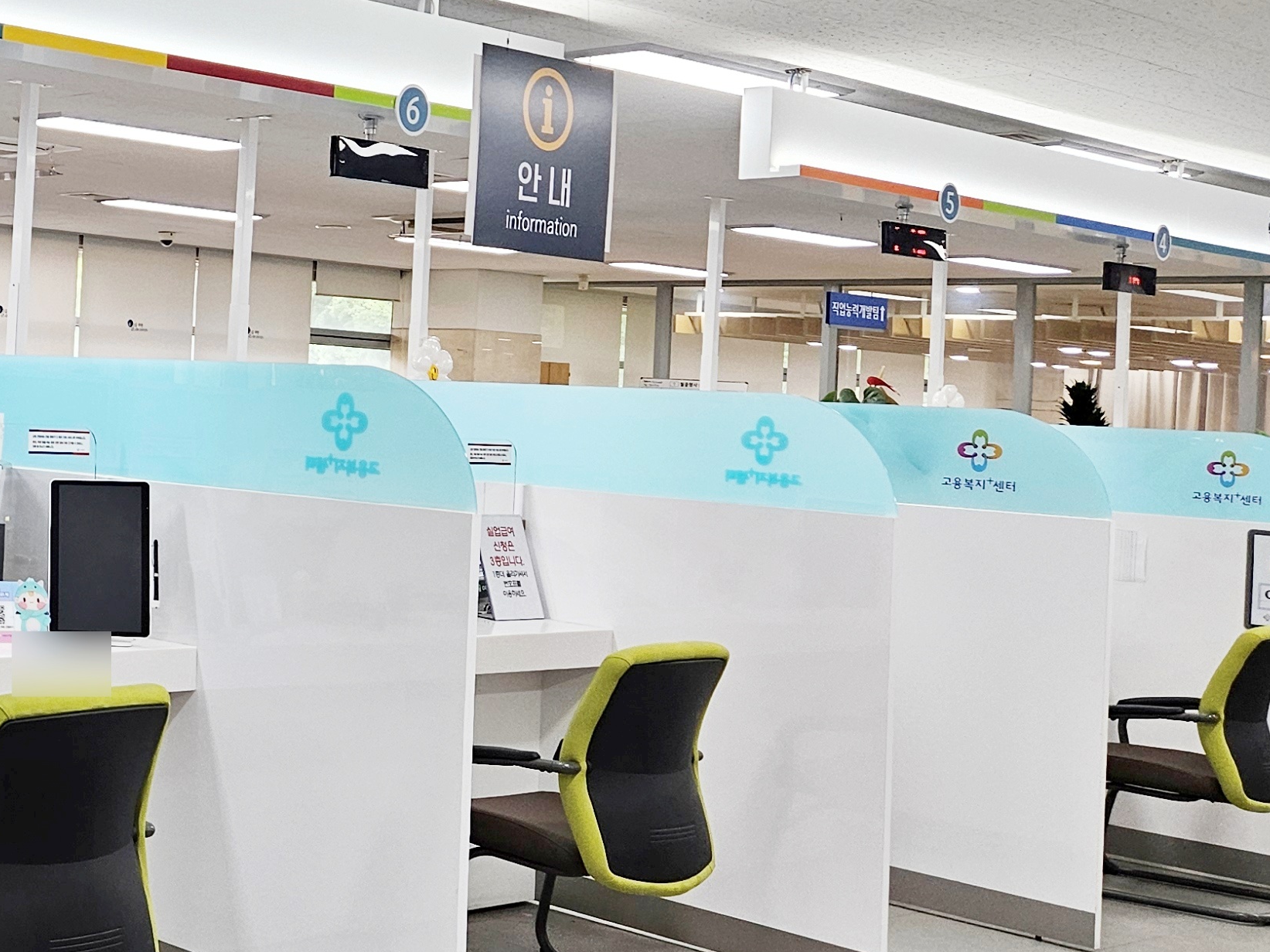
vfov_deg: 25.9
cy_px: 301
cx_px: -181
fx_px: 2054
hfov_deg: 30.2
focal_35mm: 56
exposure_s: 1/207
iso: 160
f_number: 1.8
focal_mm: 5.4
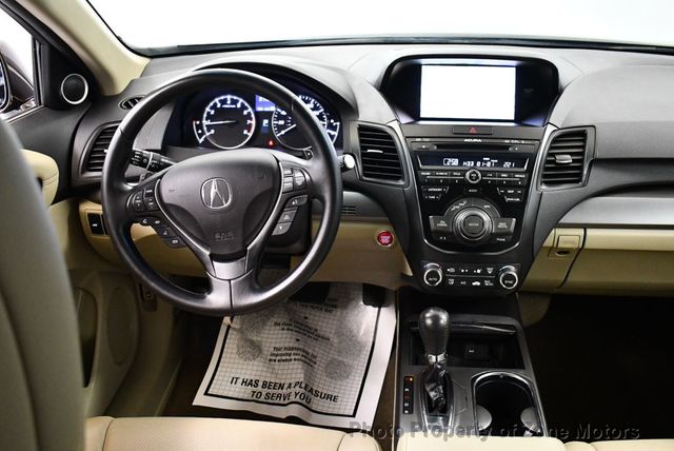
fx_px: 675
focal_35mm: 36
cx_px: 337
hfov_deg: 53.1
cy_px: 226
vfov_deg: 36.9
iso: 3200
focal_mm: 18
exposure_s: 1/80
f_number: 3.5
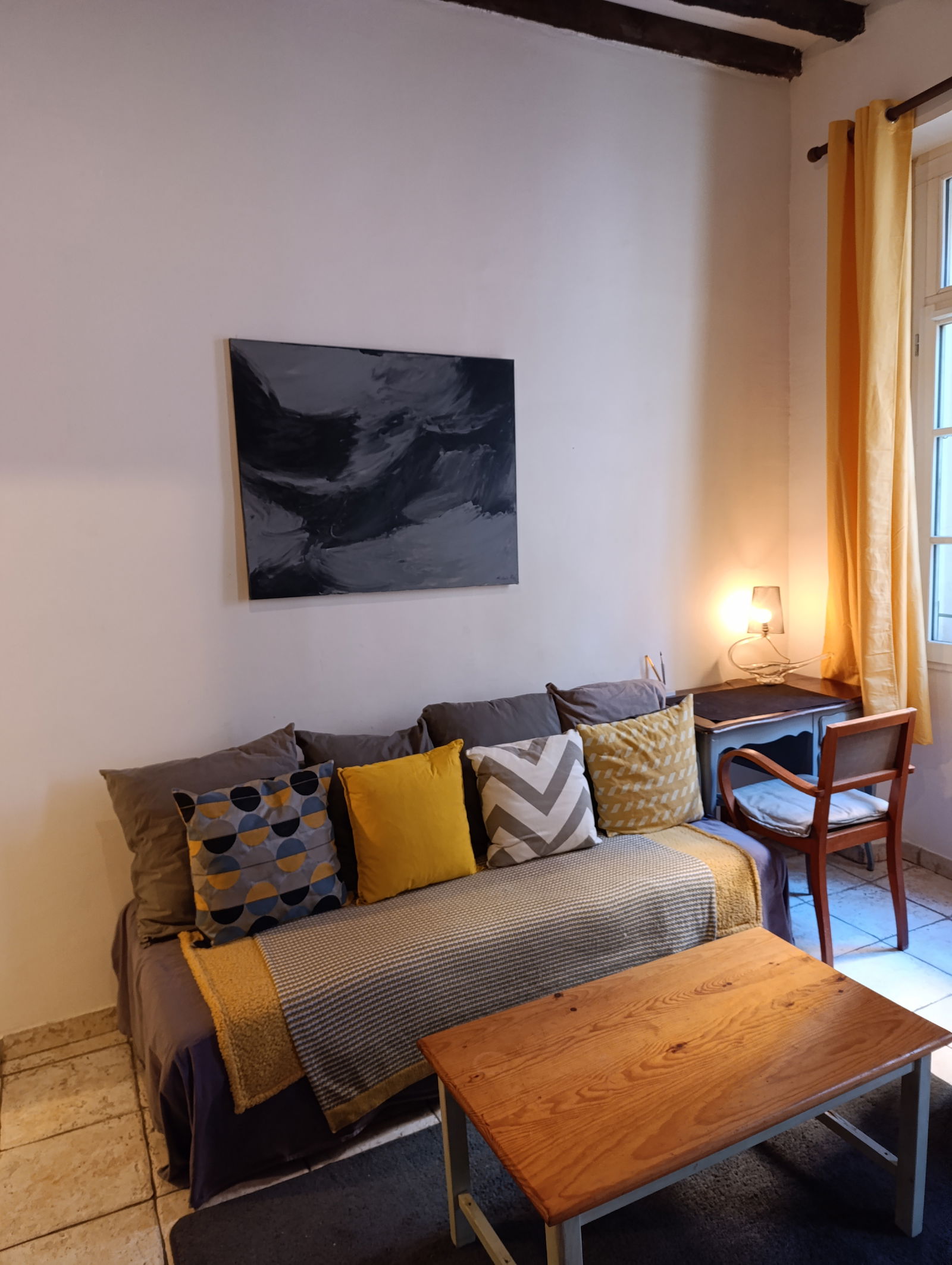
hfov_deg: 59.0
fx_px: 841
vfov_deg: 73.8
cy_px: 632
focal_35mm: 23
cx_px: 476
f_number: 1.6
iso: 1250
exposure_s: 1/25
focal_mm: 6.14
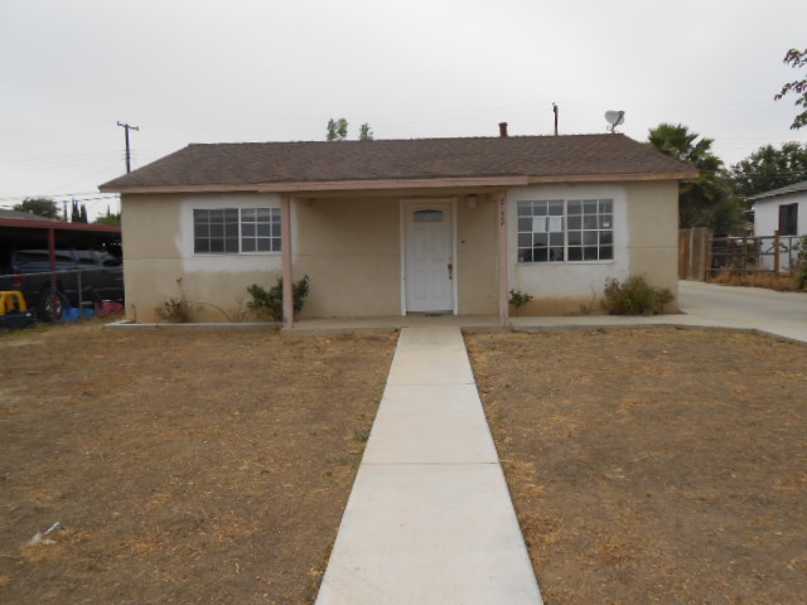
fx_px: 606
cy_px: 302
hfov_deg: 67.3
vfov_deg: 53.1
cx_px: 404
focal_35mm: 26
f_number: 3.5
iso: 80
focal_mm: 4.6
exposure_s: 1/320
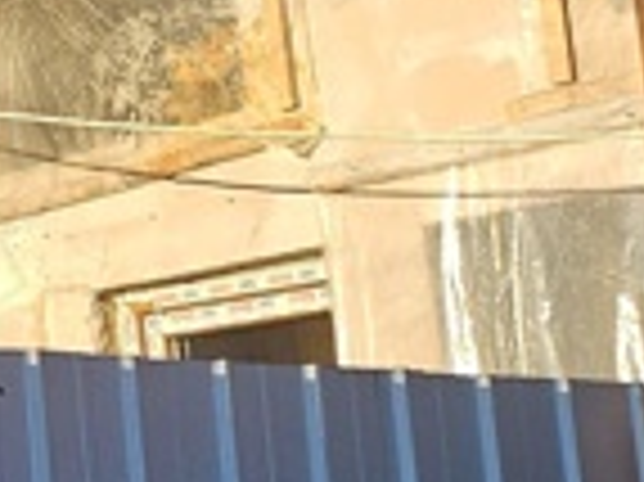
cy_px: -36
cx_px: -1189
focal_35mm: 168
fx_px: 3123
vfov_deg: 8.8
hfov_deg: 9.6
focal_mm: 5
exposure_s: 1/1055
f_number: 1.8
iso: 50
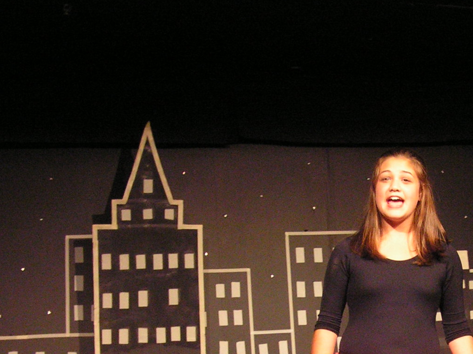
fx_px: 1161
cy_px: 345
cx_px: 406
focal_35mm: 85
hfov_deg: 22.6
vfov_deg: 17.0
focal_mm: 6.3
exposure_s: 1/25
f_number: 2.8
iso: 200
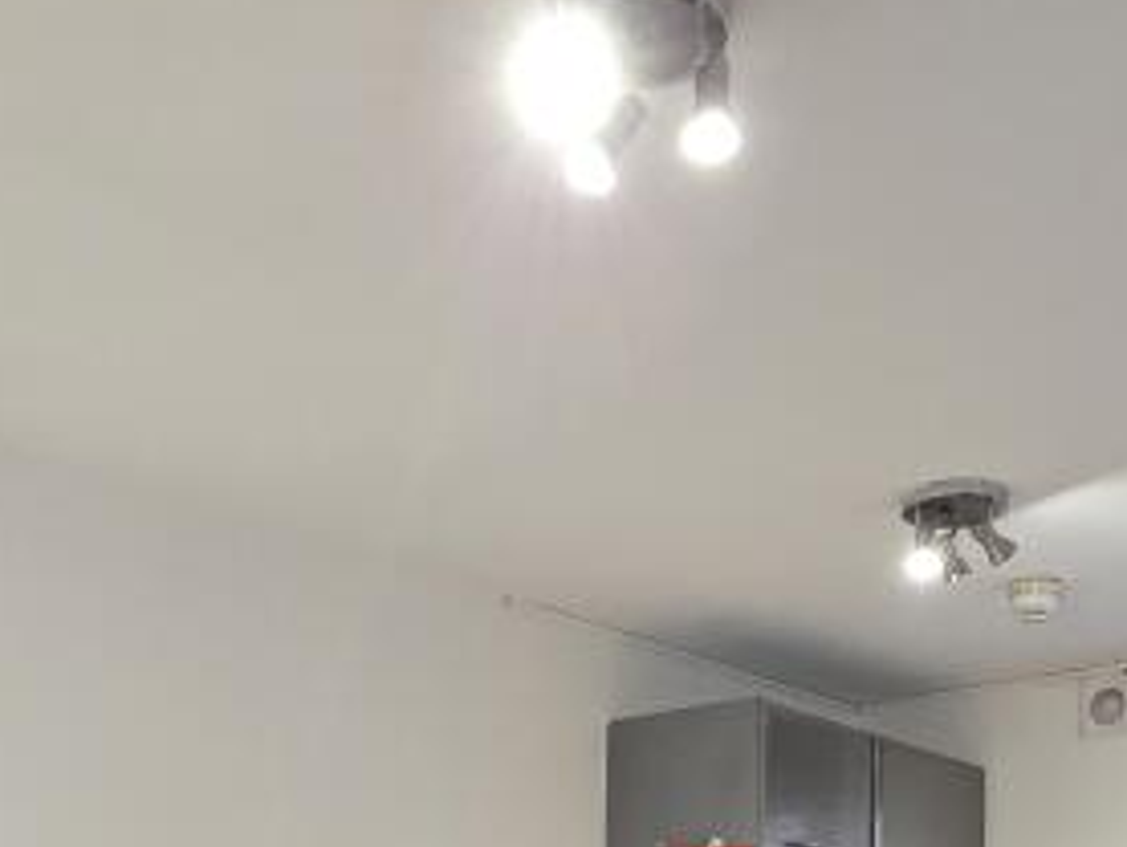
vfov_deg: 26.5
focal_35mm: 48
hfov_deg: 39.4
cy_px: 1051
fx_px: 1563
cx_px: 427
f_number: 2.2
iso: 250
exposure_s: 1/50
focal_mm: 2.2
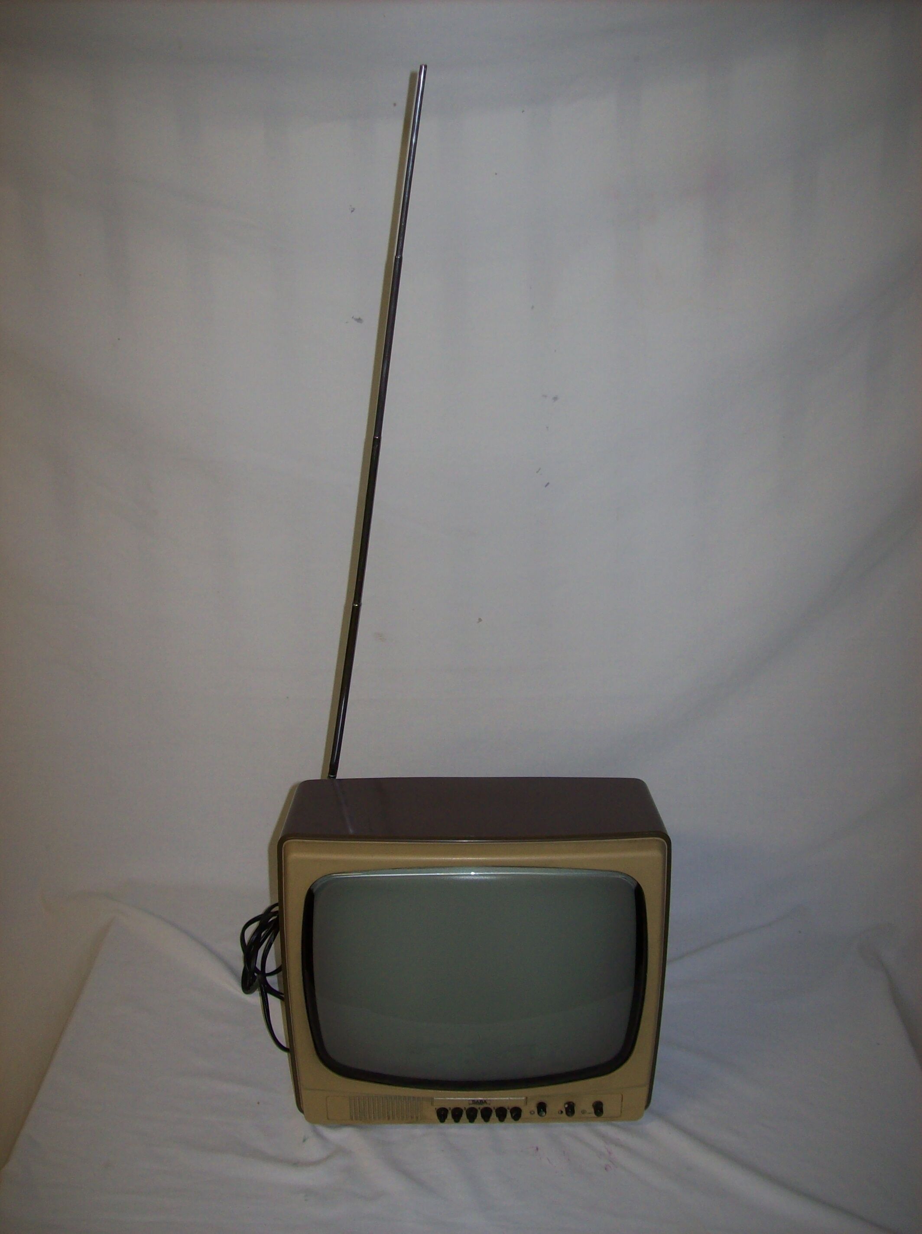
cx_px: 461
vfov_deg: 51.4
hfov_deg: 39.6
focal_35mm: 36
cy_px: 617
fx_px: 1282
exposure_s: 1/64
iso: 80
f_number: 2.7
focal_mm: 6
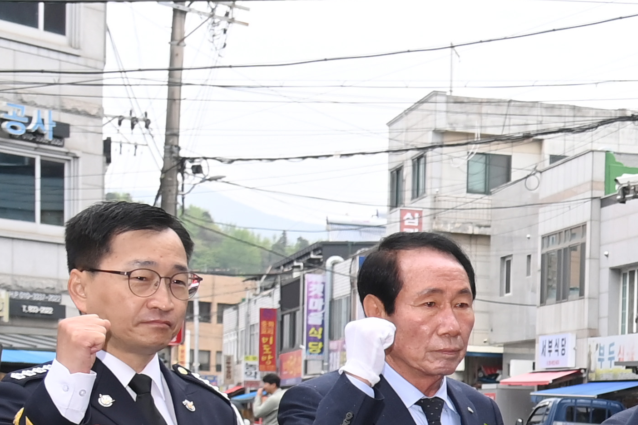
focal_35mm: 107
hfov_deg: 15.9
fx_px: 1896
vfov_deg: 12.4
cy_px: 539
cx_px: 1193
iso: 400
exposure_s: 1/500
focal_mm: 27
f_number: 6.3
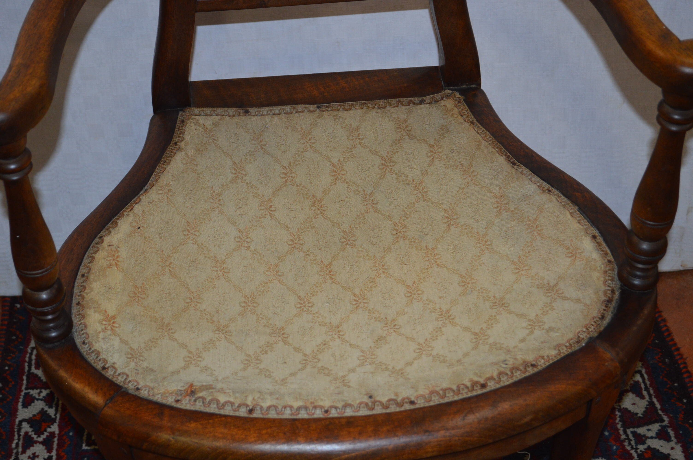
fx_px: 1212
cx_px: 346
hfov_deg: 31.9
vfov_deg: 21.5
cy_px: 230
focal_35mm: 63
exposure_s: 1/60
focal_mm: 42
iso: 640
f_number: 5.3
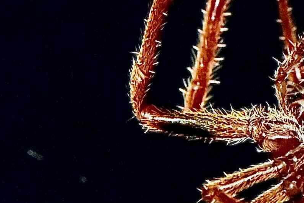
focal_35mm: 274
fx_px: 2314
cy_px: 116
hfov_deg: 7.5
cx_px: 279
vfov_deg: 5.0
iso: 10000
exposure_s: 1/200
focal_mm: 105
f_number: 18
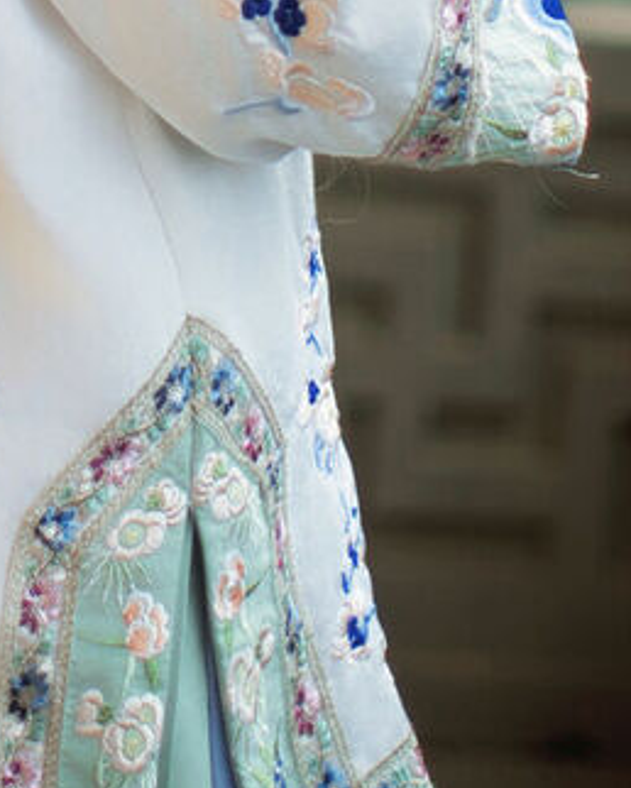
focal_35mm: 225
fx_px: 5247
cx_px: -159
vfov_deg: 8.3
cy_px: -620
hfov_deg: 6.8
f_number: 1.2
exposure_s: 1/500
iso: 100
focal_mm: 50
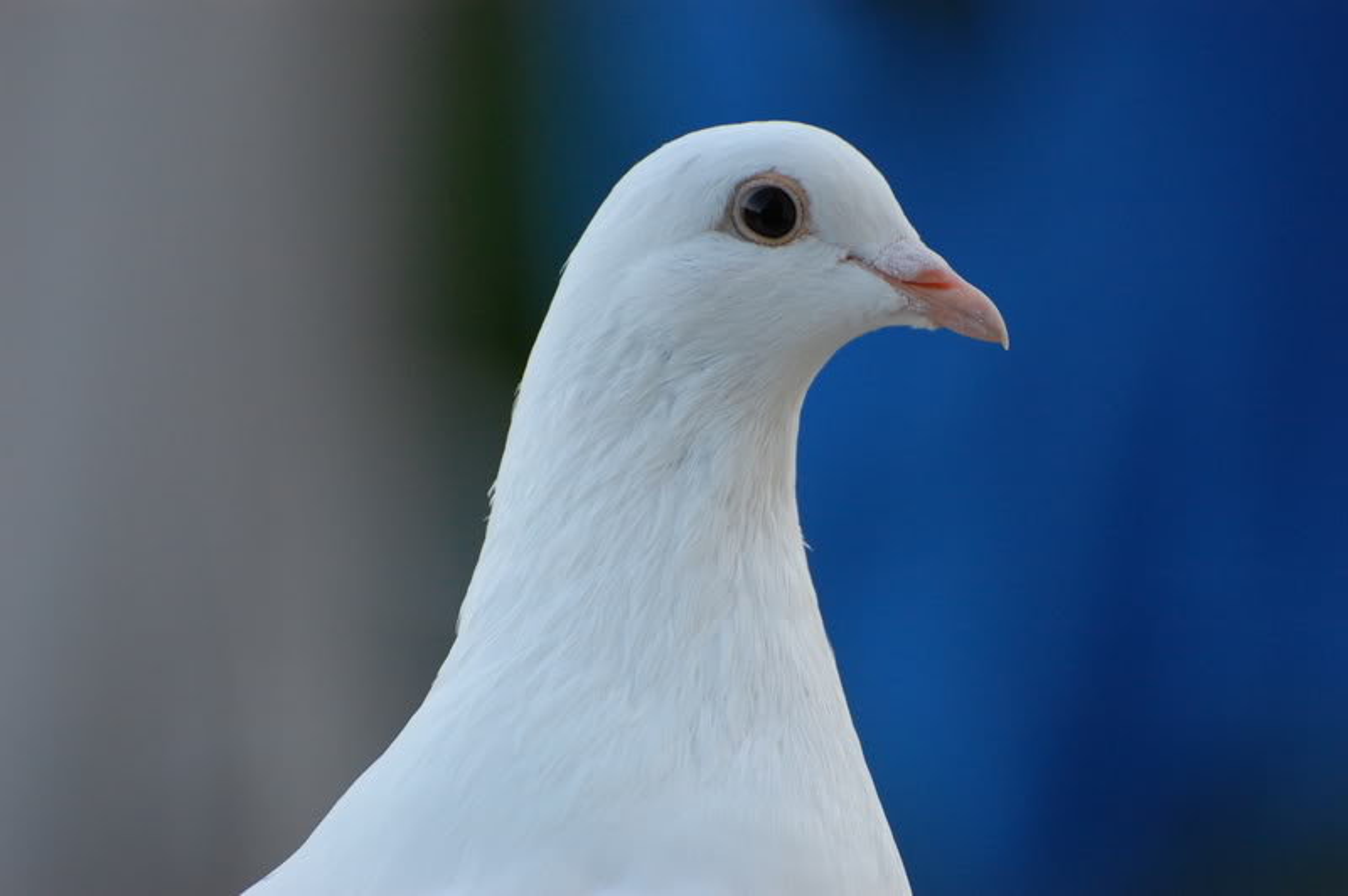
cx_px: 674
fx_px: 16836
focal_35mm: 450
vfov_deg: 3.0
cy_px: 448
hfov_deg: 4.6
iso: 800
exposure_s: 1/400
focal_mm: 300
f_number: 5.6
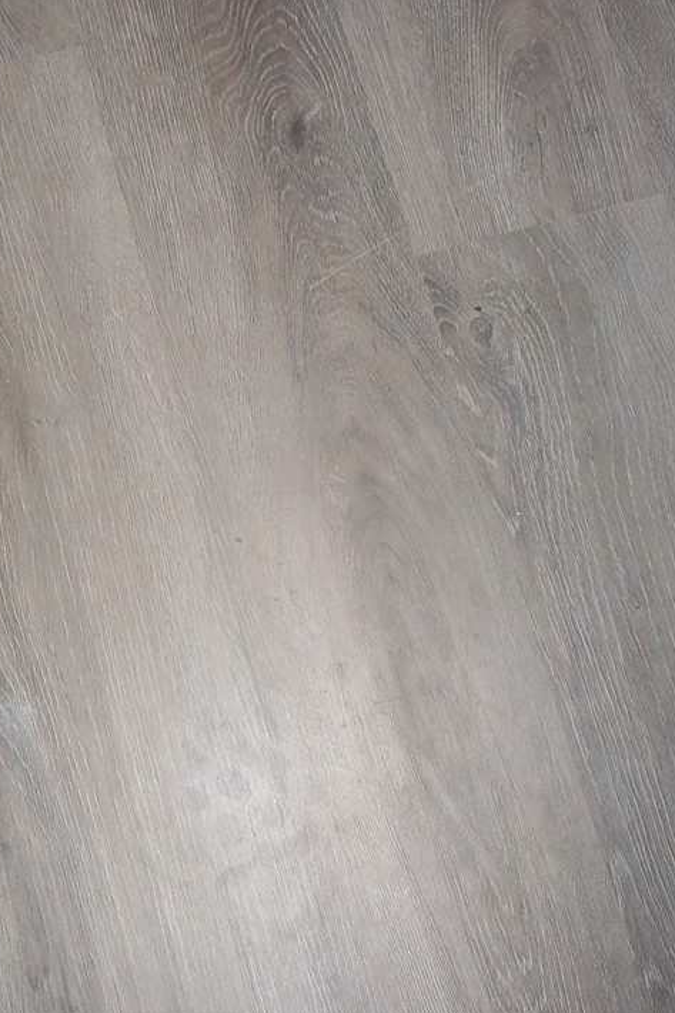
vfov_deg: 36.9
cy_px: 474
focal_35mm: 54
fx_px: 1519
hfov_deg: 25.0
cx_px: 388
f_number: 3.1
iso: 80
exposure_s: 1/30
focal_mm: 6.5
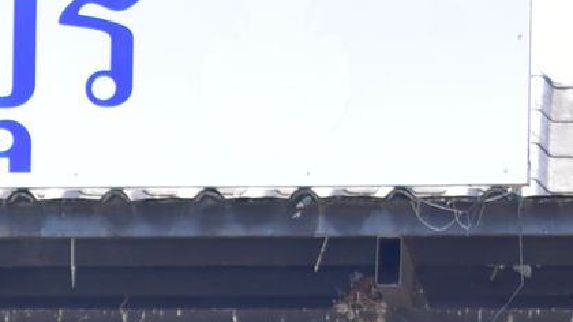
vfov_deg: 3.1
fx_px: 5878
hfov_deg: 5.3
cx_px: -989
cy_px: 930
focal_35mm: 387
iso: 250
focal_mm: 62
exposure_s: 1/200
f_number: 5.6
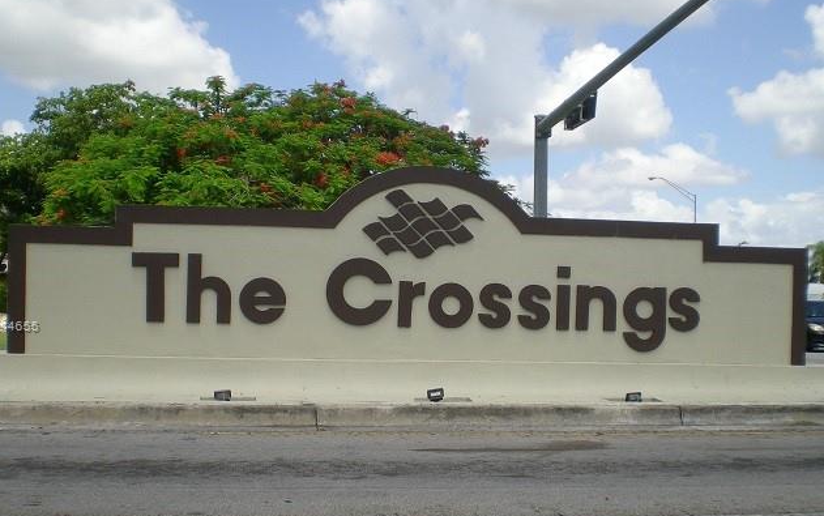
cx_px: 428
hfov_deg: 41.0
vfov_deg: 26.3
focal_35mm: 49
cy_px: 327
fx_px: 1101
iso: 77
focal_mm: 6.3
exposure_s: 1/523
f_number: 4.6
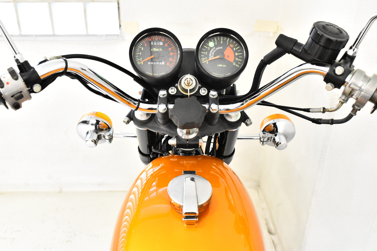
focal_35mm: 36
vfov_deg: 36.9
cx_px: 188
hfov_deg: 53.1
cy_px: 126
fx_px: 377
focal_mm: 24
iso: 5000
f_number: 6.3
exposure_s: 1/160
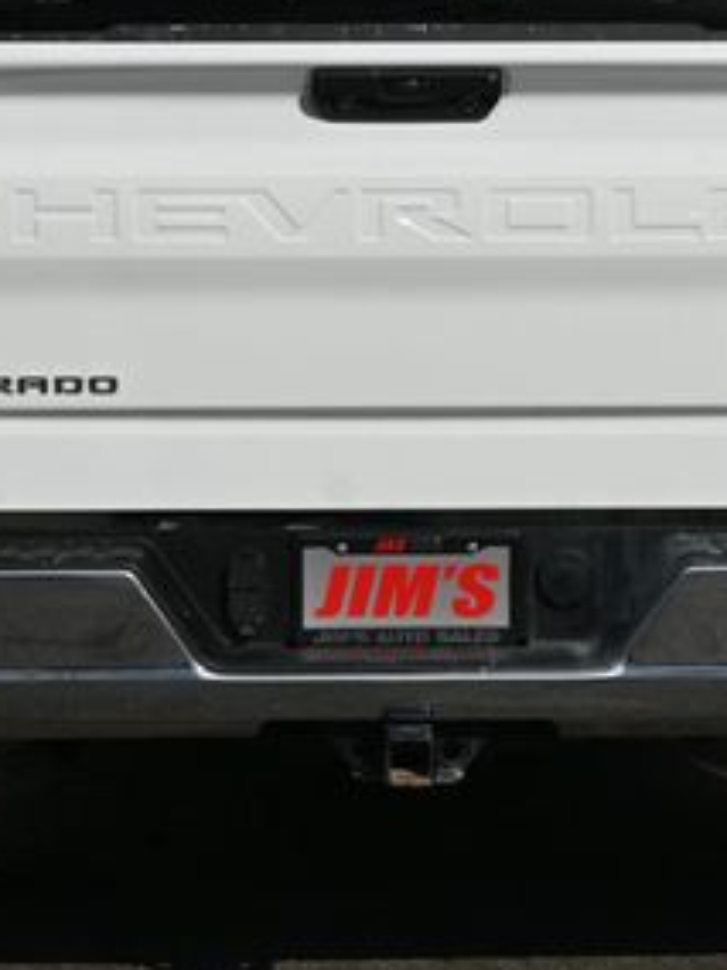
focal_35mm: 146
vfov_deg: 13.5
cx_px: 389
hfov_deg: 10.2
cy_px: 297
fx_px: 4091
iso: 100
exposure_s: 1/500
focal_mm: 45
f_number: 8
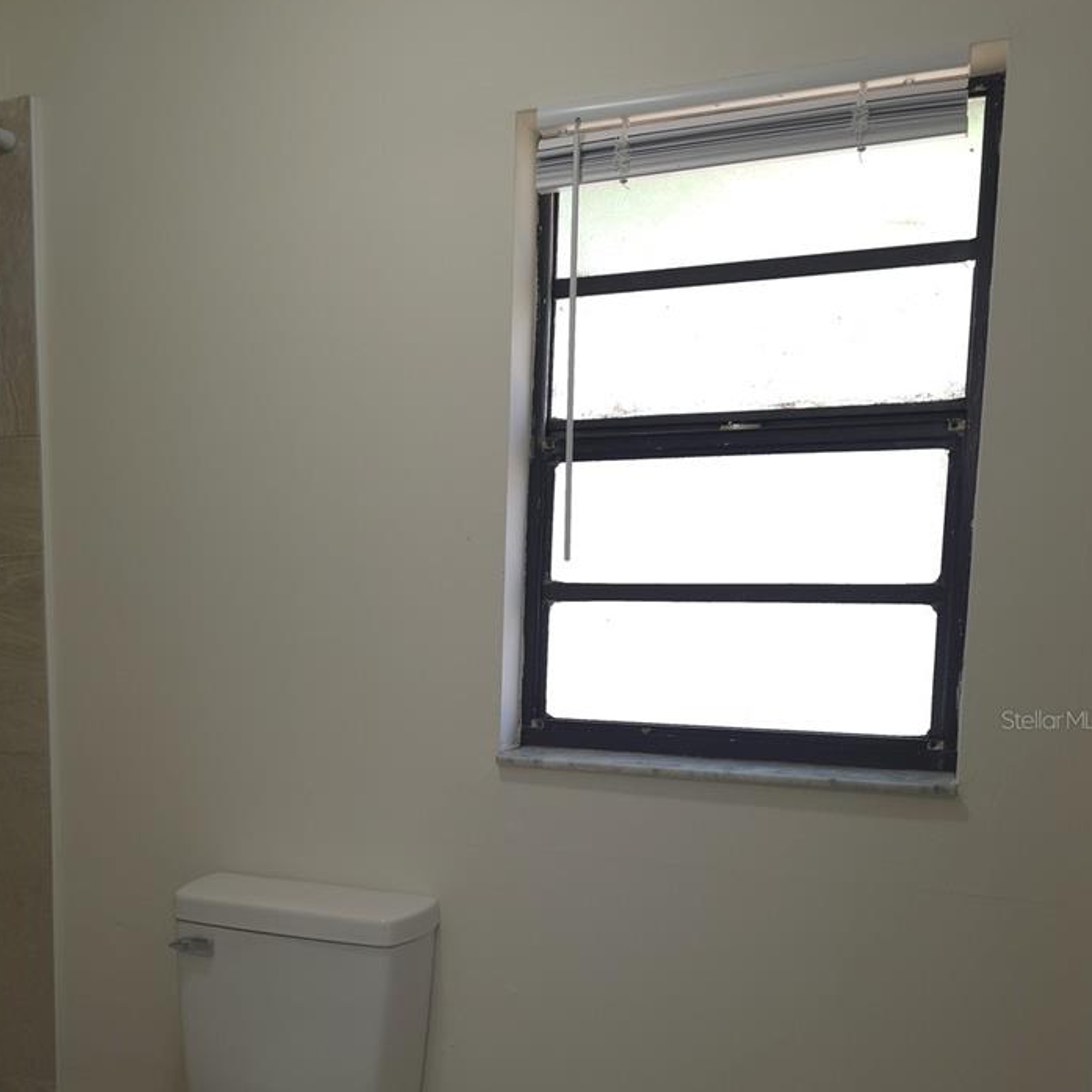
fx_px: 1249
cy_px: 719
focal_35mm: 35
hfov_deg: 46.8
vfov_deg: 46.5
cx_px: 407
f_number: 1.7
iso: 50
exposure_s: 1/60
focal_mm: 6.3
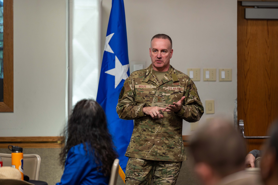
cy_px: 92
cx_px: 139
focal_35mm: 200
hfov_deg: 10.3
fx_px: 1543
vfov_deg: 6.9
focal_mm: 200
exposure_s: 1/100
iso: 800
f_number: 2.8
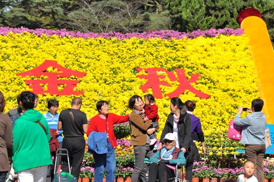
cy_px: 91
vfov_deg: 7.3
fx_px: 1425
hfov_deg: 11.0
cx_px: 137
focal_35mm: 188
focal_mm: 125
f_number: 5.6
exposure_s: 1/500
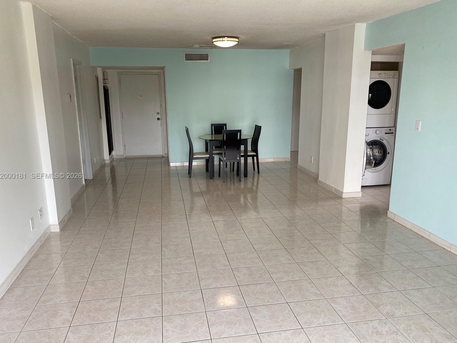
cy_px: 176
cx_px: 227
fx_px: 356
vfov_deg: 51.4
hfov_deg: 65.3
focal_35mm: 27
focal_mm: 4.25
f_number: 1.8
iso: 64
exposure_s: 1/120
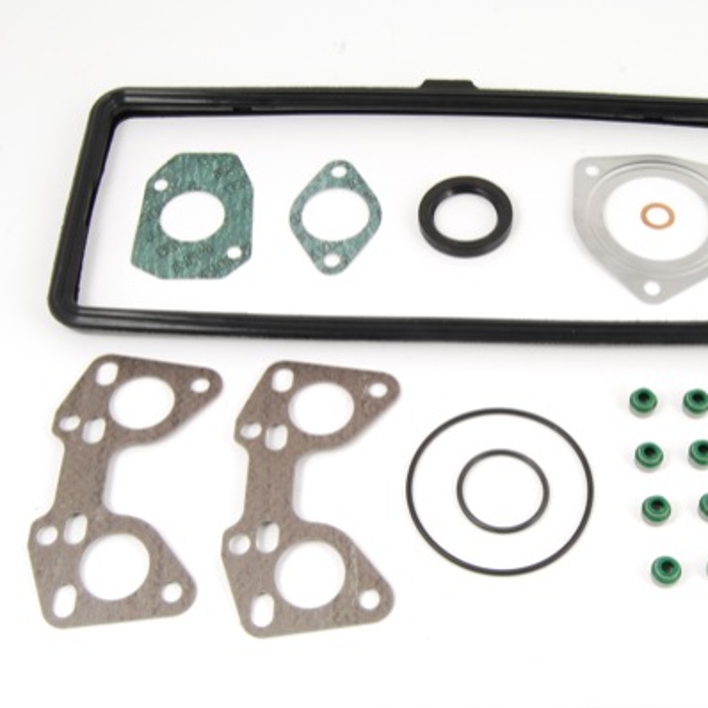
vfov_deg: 34.0
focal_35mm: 50
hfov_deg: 33.9
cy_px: 355
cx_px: 436
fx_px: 1157
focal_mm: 26
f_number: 18
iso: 100
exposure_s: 1.3
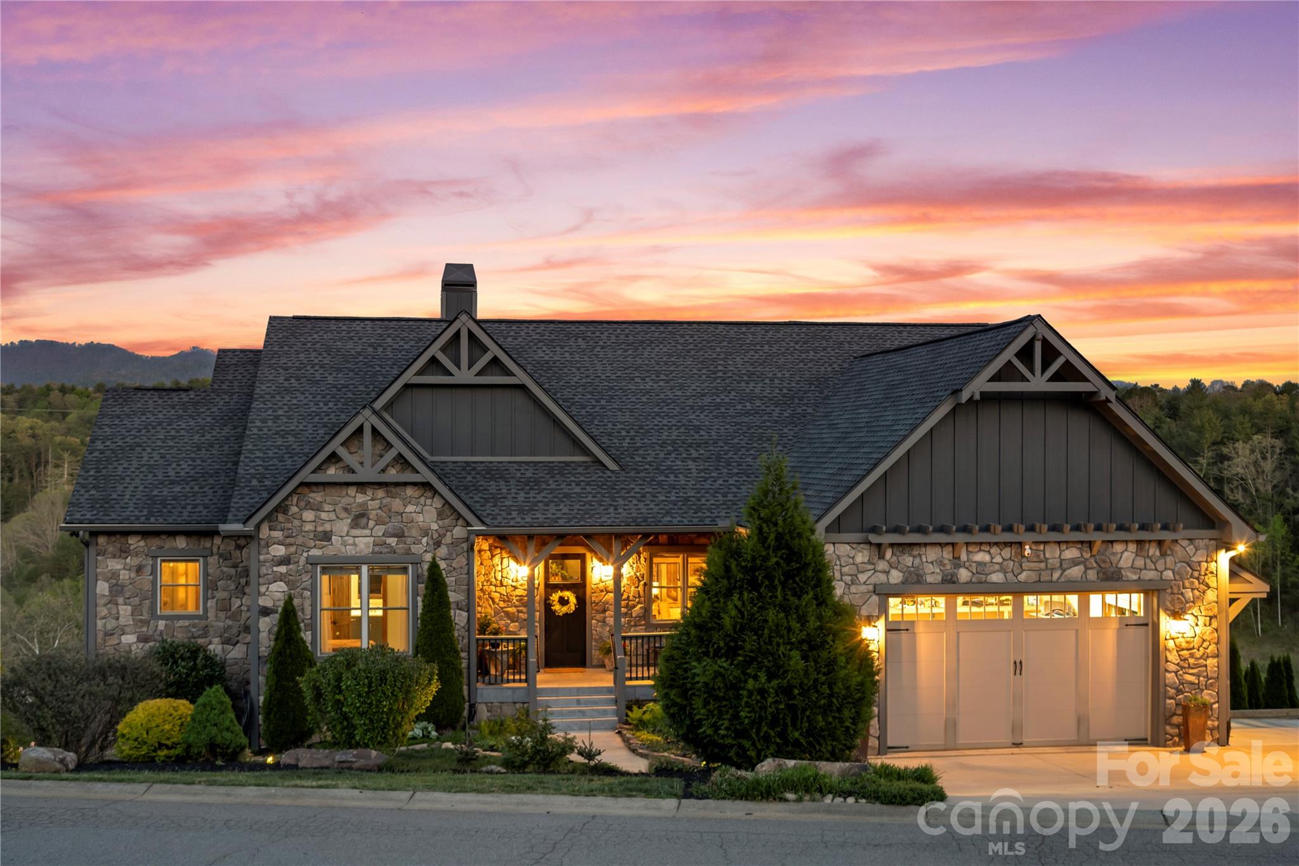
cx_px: 650
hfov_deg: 50.7
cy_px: 433
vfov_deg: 35.0
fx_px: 1371
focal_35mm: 38
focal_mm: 38
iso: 800
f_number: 5
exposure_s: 1
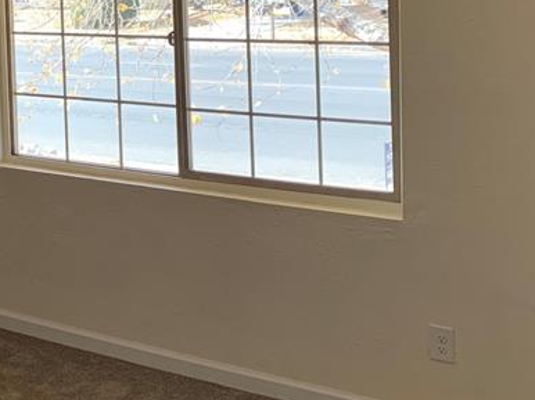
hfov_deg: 26.2
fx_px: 1066
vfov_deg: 20.7
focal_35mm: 69
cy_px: 16
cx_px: -36
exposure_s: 1/121
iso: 64
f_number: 1.8
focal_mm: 4.25
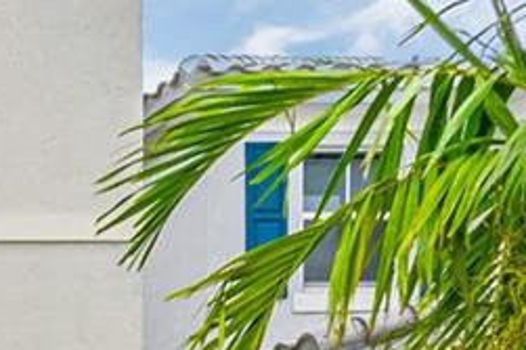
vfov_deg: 12.1
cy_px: 664
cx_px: -530
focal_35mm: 102
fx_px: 1489
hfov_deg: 15.7
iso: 200
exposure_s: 1/250
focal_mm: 16
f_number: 7.1
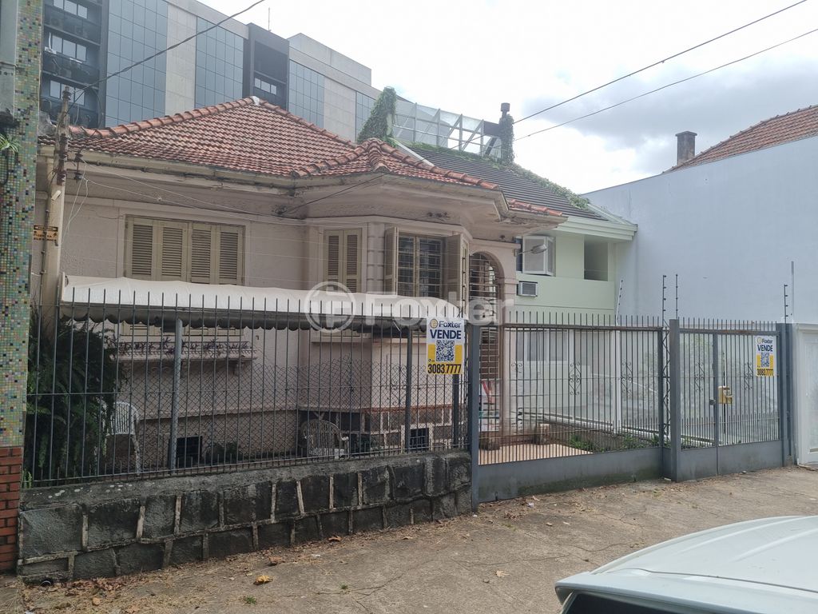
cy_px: 307
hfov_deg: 67.3
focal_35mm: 26
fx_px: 614
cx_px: 409
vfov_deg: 53.1
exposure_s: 1/1701
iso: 50
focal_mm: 5.4
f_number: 1.8
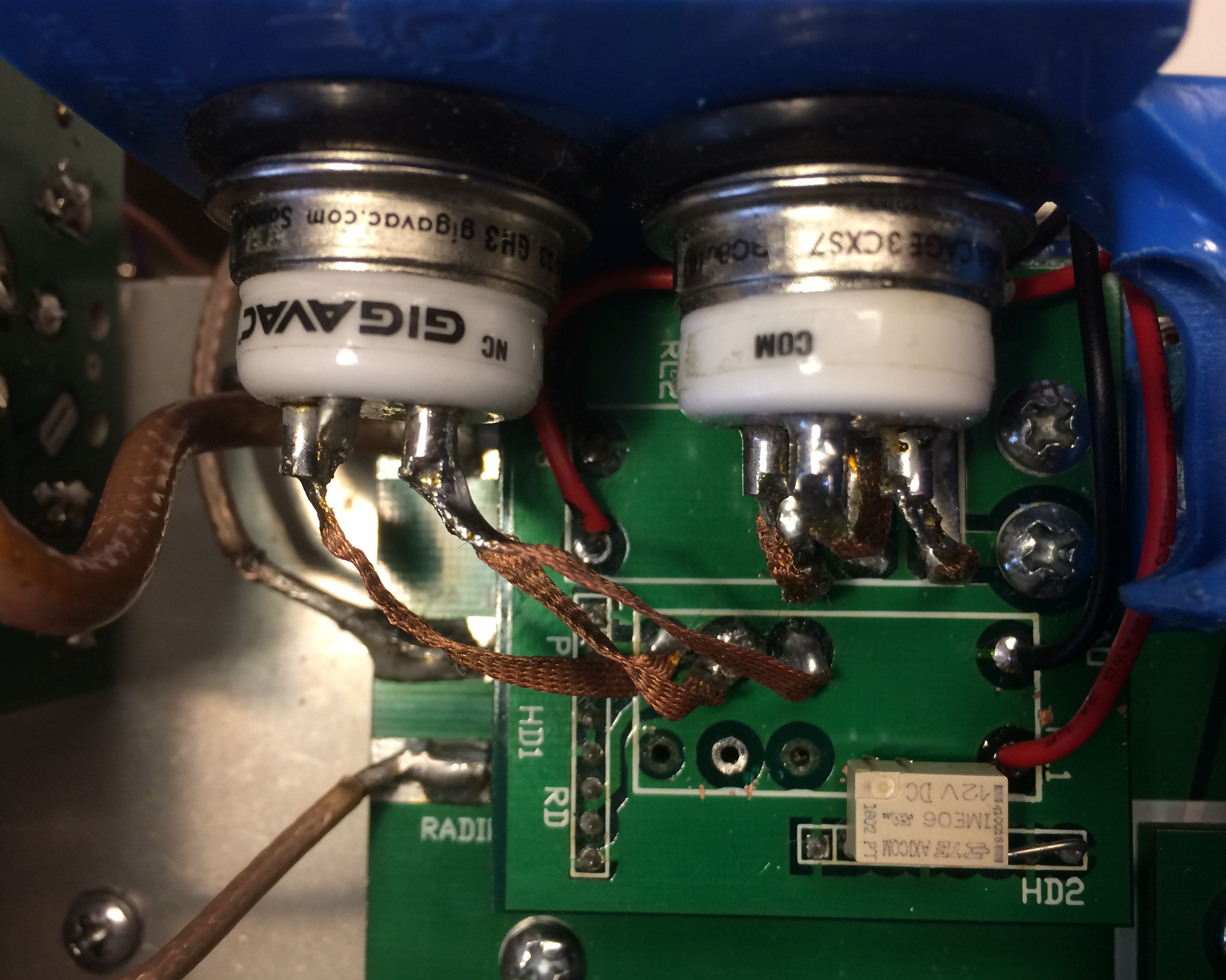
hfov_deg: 57.1
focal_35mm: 31
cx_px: 646
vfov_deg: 47.1
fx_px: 1125
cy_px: 478
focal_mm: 4.15
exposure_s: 1/30
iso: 64
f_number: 2.2
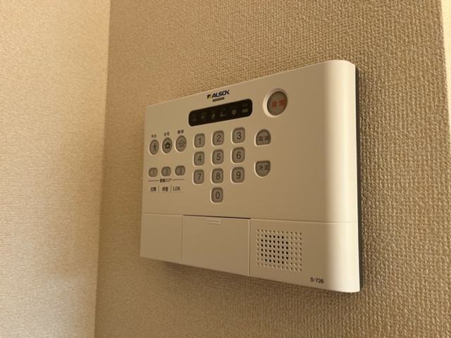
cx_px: 226
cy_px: 169
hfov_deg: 67.3
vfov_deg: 53.1
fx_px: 339
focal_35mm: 26
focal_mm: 5.1
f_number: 1.6
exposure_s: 1/122
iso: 64
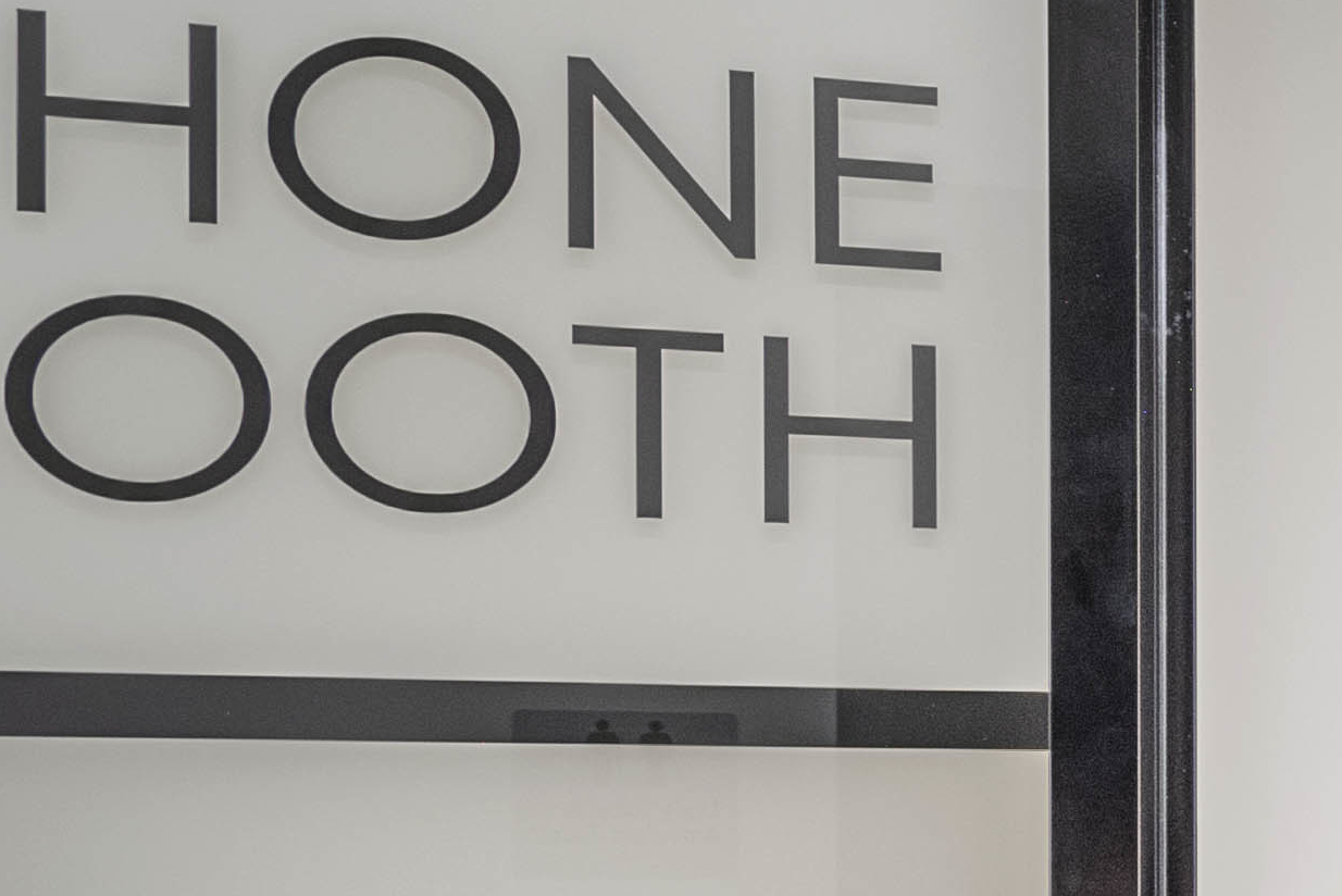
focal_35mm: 78
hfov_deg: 17.6
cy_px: 897
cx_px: 2747
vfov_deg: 17.1
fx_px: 2909
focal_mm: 16
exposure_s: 1/8
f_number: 7.1
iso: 200
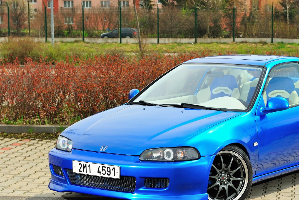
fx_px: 864
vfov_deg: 13.2
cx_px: 217
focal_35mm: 104
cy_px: 96
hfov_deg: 19.5
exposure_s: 1/250
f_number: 8
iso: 200
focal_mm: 70
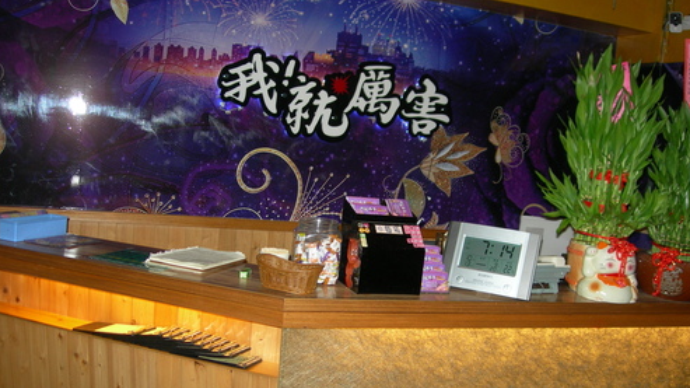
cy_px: 233
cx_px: 344
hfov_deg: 48.4
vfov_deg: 28.3
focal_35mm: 42
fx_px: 768
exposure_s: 1/60.1
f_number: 2.8
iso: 69
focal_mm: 7.8
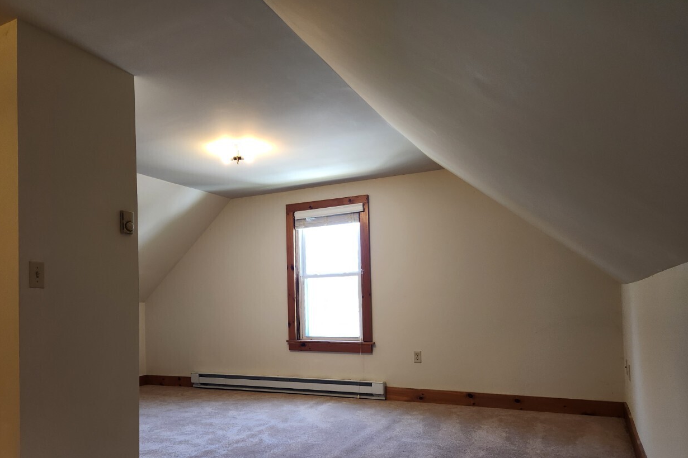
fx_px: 535
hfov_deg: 65.1
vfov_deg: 46.0
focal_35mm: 28
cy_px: 287
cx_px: 290
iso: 160
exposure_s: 1/120
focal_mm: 5.4
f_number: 1.8
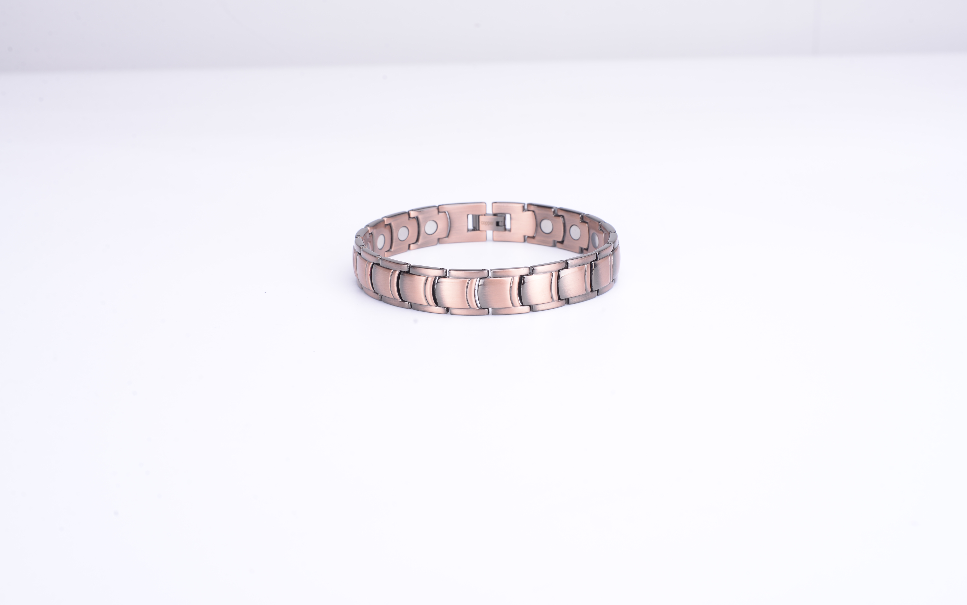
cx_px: 484
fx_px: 1344
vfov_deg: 25.3
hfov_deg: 39.6
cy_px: 291
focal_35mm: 51
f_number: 14
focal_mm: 50
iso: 100
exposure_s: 1/100
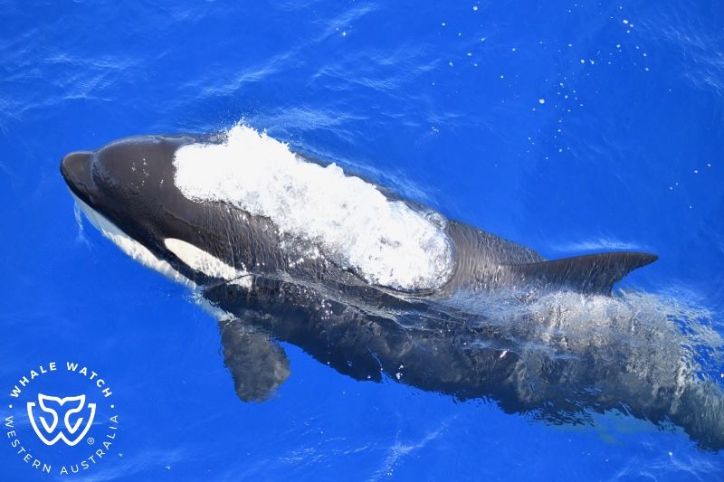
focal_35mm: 140
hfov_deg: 14.7
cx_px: 362
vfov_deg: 9.8
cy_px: 241
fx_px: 2815
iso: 4500
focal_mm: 140
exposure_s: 1/8000
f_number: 5
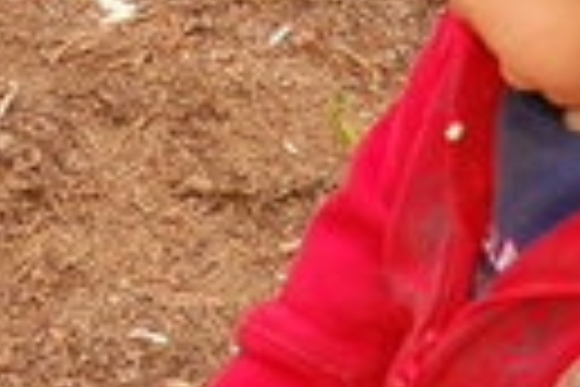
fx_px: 3729
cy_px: 405
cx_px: 54
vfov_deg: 5.9
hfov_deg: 8.9
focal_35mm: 231
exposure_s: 1/400
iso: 400
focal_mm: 31
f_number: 4.5
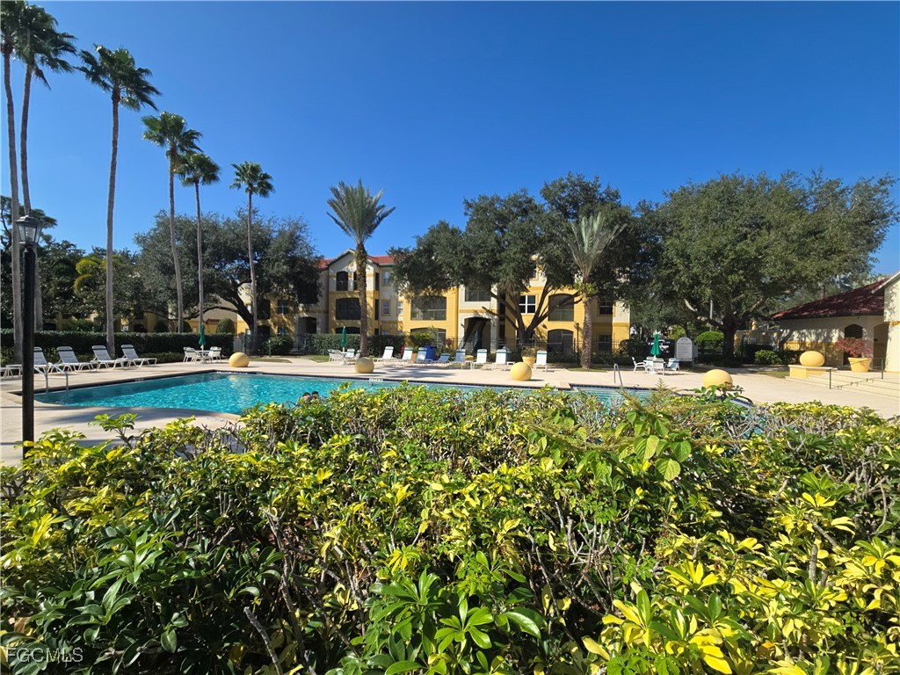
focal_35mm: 13
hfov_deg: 106.2
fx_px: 338
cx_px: 450
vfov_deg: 89.9
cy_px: 338
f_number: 2.2
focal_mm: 2.2
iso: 50
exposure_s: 1/2397
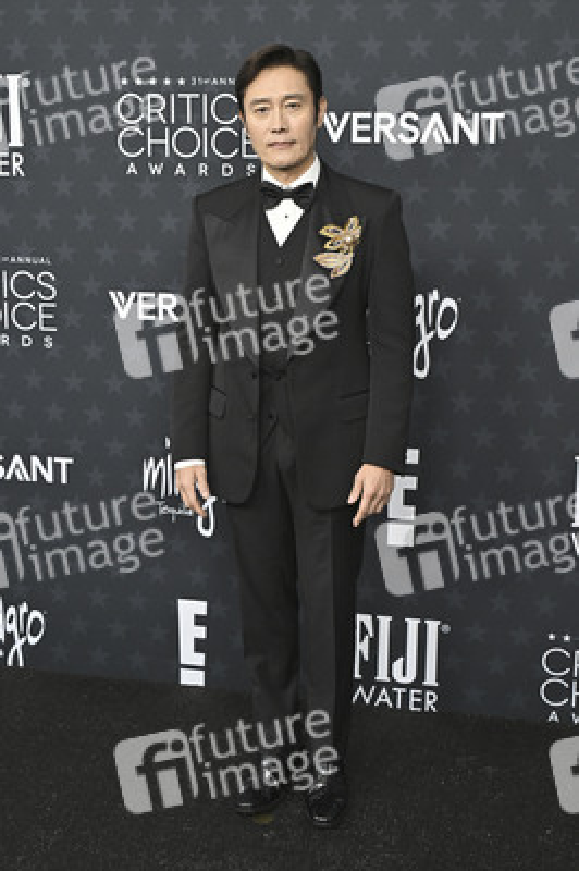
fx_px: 1039
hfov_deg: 31.1
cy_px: 436
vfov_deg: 45.5
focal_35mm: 43
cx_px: 290
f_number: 5.6
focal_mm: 43
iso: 1250
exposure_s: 1/320
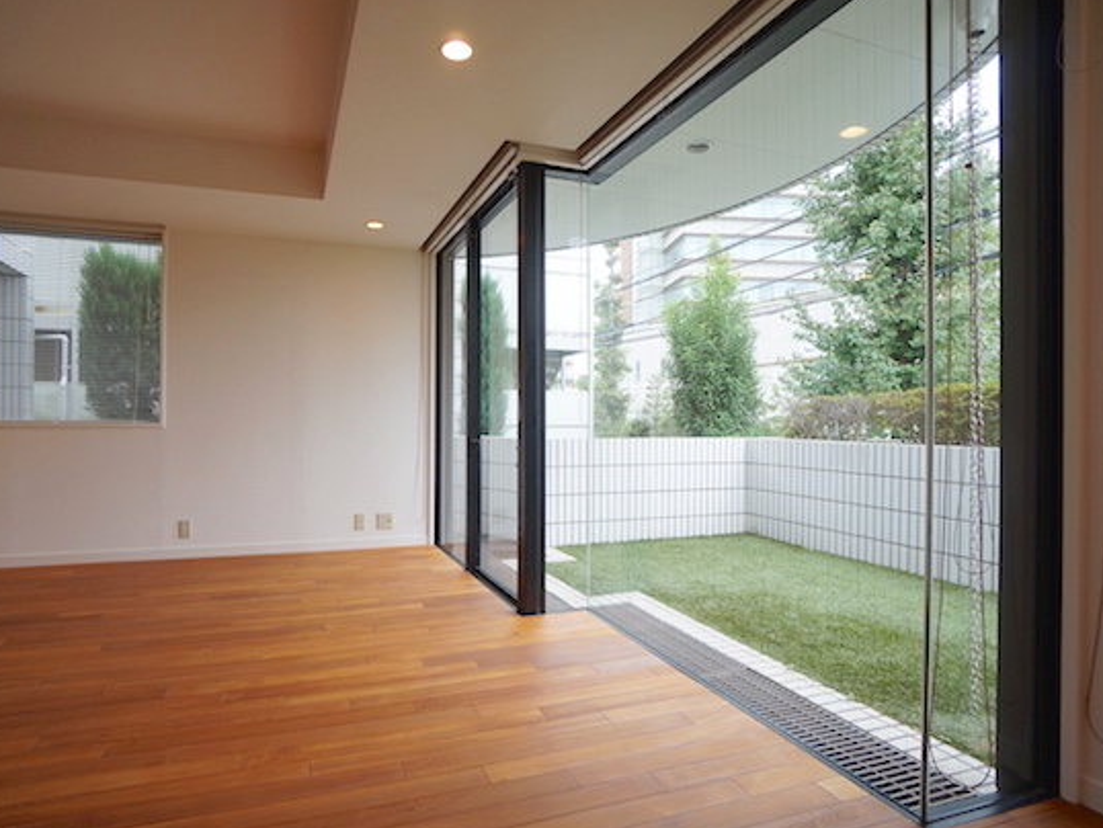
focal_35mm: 19
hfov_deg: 85.7
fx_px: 592
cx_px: 500
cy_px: 420
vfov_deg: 70.0
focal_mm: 11
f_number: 4.5
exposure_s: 1/80
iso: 200
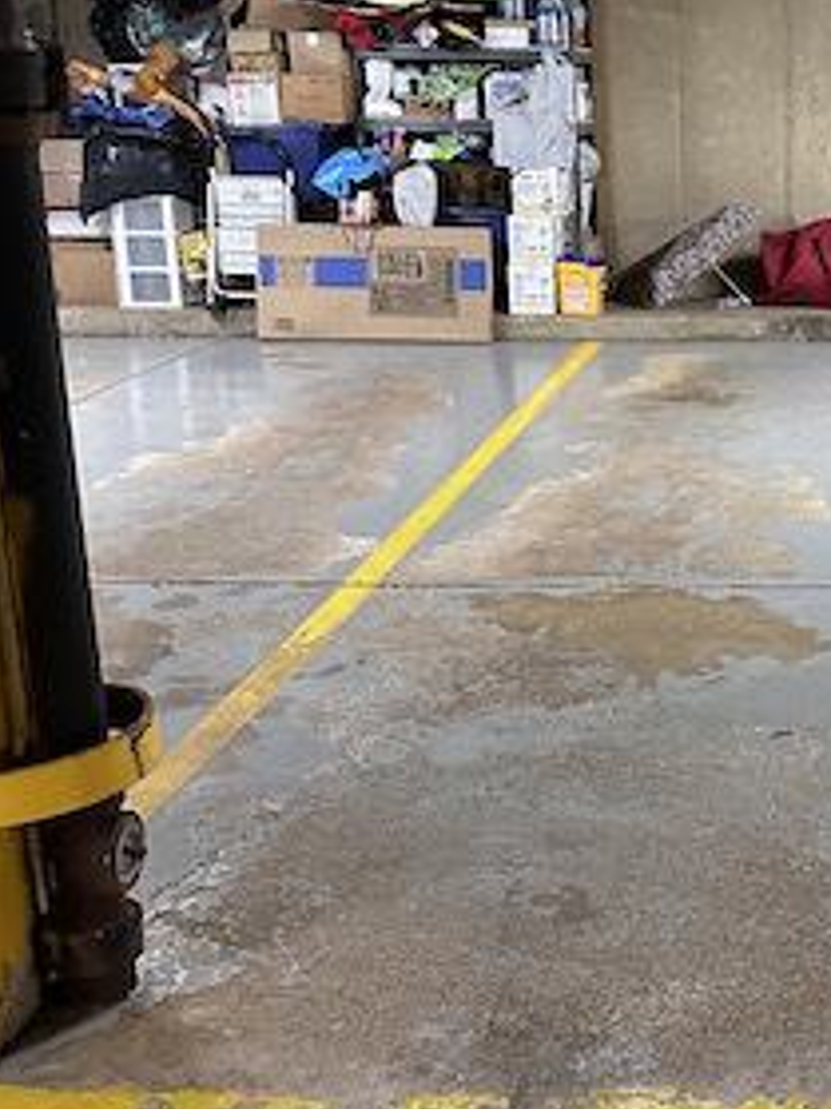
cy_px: 564
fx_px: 1762
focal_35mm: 55
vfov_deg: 34.9
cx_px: 851
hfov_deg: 25.1
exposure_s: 1/60
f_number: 1.78
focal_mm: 6.86
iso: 800
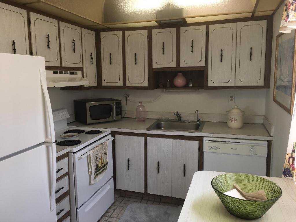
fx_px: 248
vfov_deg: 48.2
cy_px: 111
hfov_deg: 61.7
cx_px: 148
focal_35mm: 29
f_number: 2.2
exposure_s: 1/36
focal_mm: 4.15
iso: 25
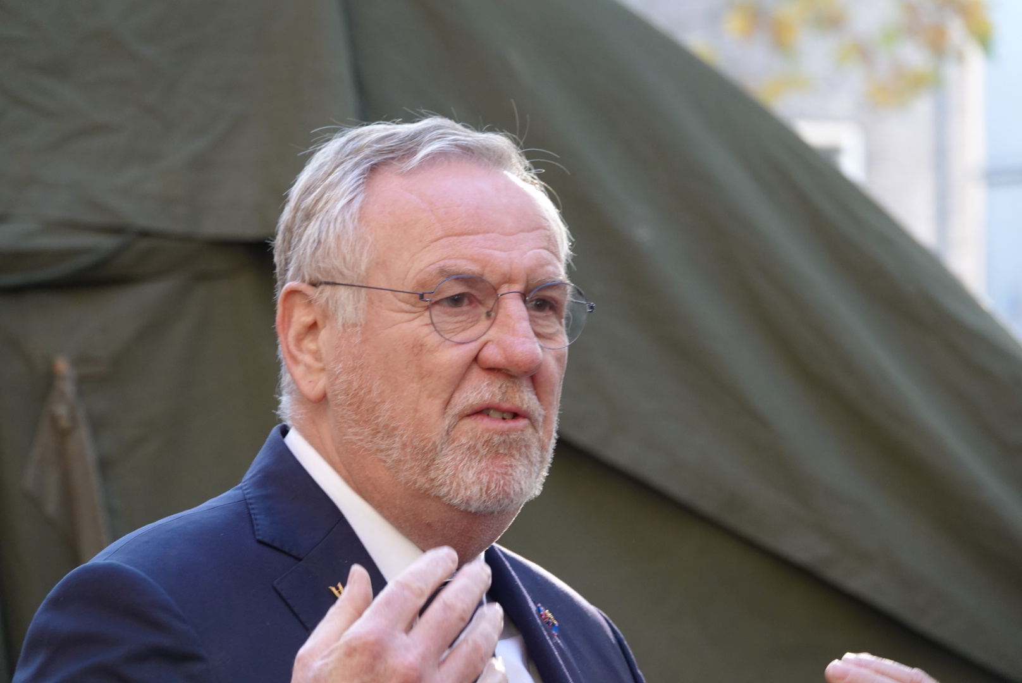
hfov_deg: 10.3
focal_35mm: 200
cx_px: 511
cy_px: 342
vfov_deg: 6.9
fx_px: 5682
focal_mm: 73.24
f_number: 4
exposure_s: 1/200
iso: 500
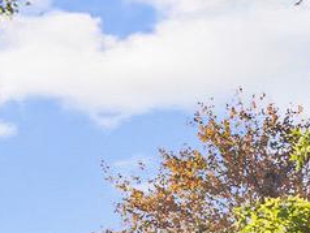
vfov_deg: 5.2
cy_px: 629
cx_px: 569
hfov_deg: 7.0
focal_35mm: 273
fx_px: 2447
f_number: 5.6
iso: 200
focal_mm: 33
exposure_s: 1/125
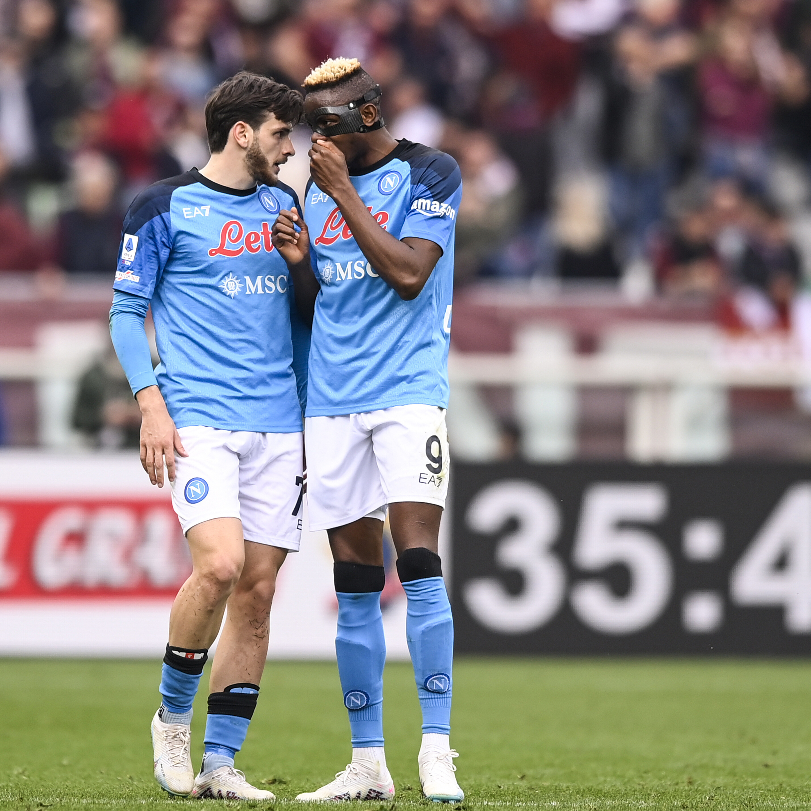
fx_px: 20728
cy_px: 412
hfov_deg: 2.2
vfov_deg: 2.2
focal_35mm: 782
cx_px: 284
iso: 640
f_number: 3.5
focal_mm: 400
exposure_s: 1/2000
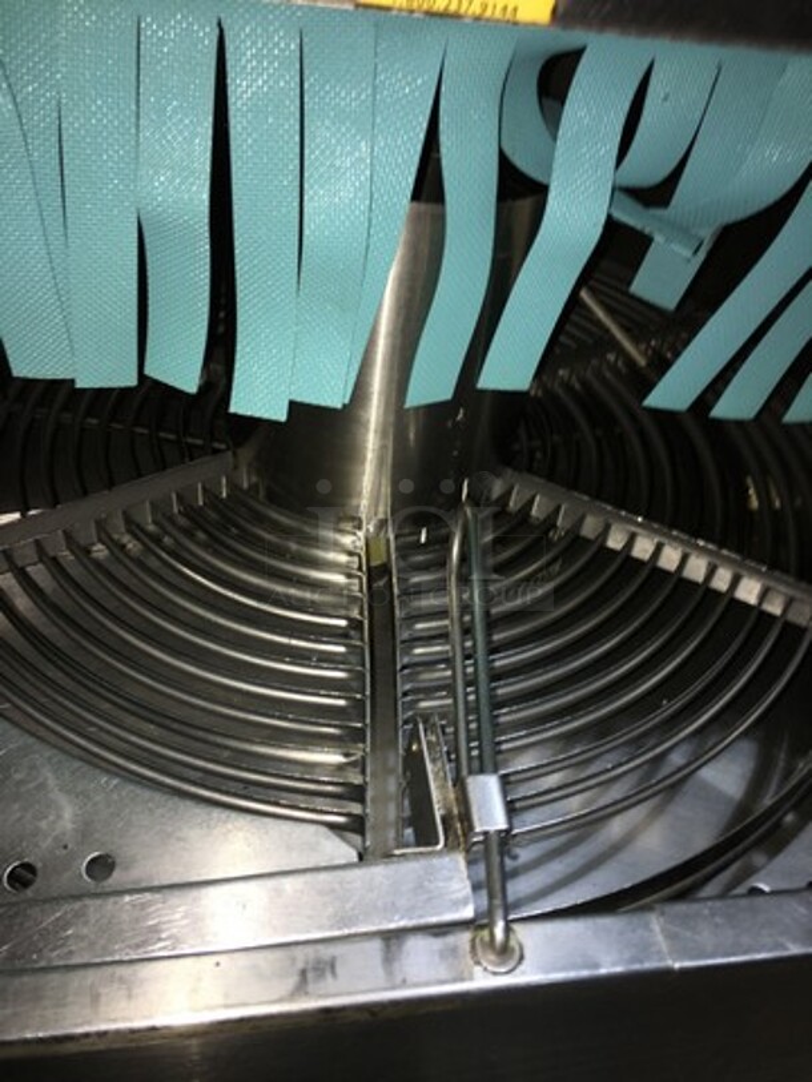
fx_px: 907
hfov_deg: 48.2
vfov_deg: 61.7
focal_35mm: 29
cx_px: 406
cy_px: 541
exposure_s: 1/33
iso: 25
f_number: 2.2
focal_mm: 4.15
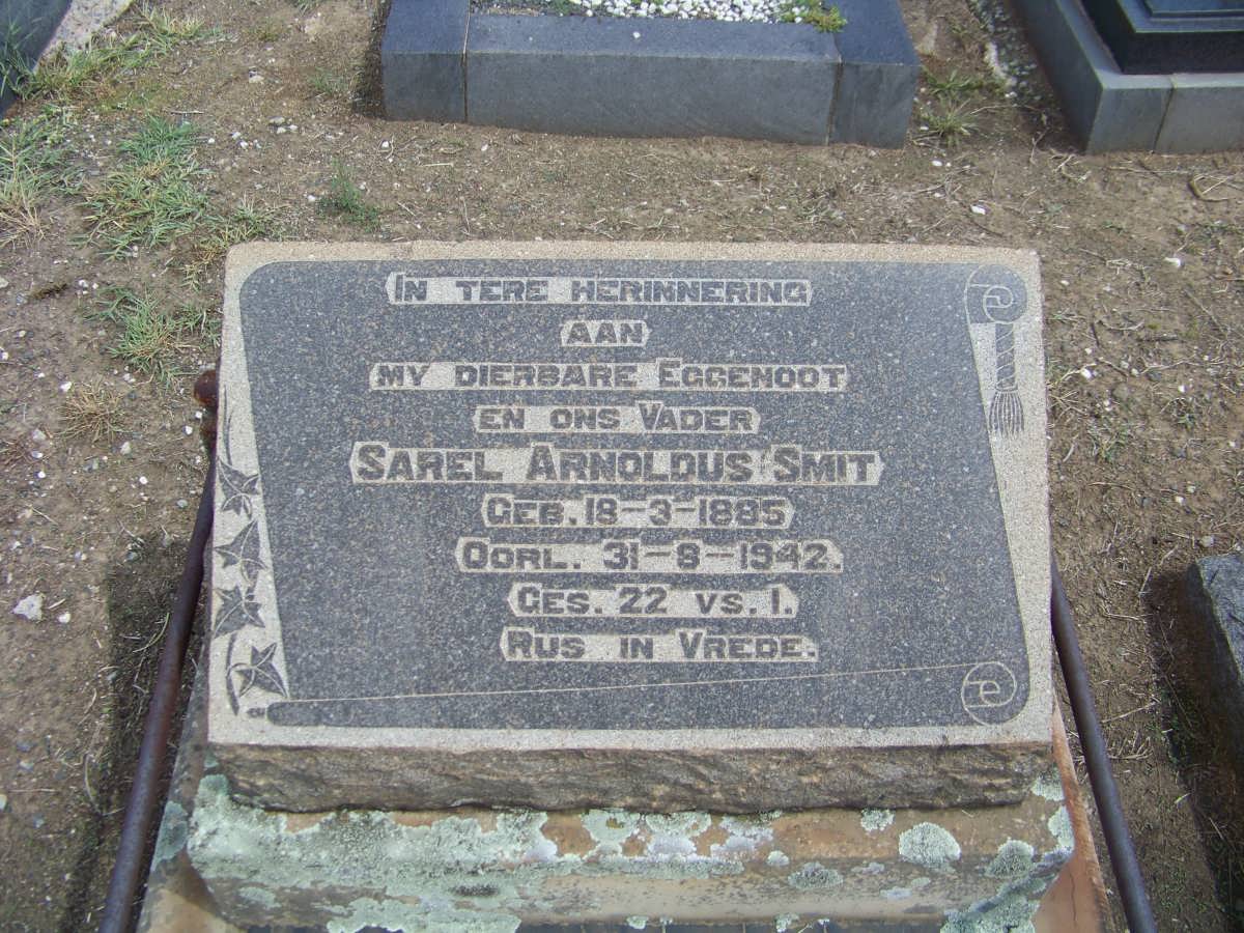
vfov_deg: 39.7
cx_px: 622
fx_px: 1294
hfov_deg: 51.4
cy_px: 466
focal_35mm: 36
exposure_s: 1/640
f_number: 2.8
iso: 64
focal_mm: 5.85
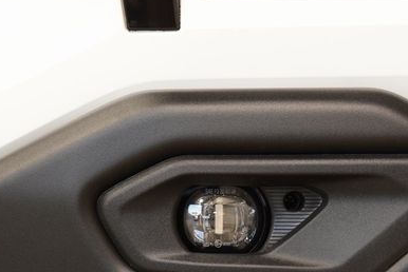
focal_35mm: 174
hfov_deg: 11.8
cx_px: 206
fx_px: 1973
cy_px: 210
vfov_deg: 7.9
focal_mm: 70
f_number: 6.3
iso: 1600
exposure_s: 1/30
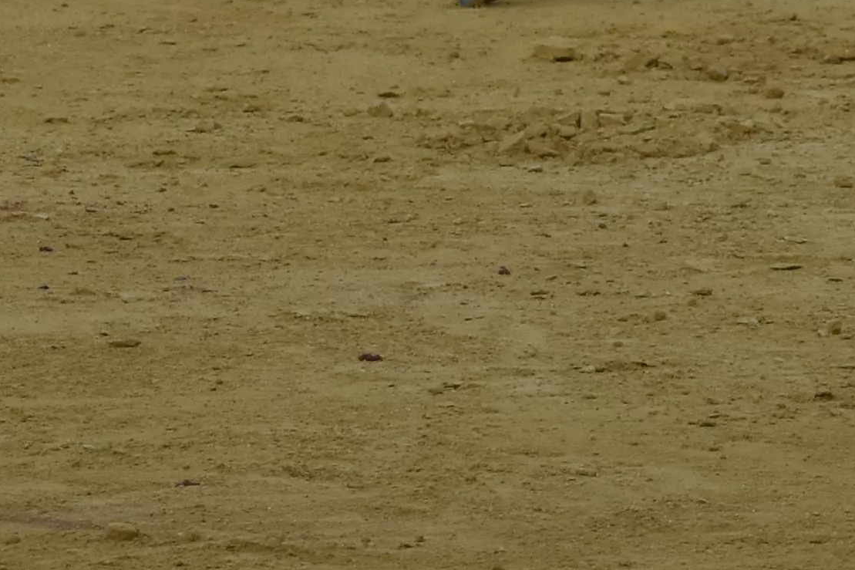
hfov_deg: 3.3
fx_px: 15030
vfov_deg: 2.2
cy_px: -250
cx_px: 55
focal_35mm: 633
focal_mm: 78
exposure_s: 1/800
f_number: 7.1
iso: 400
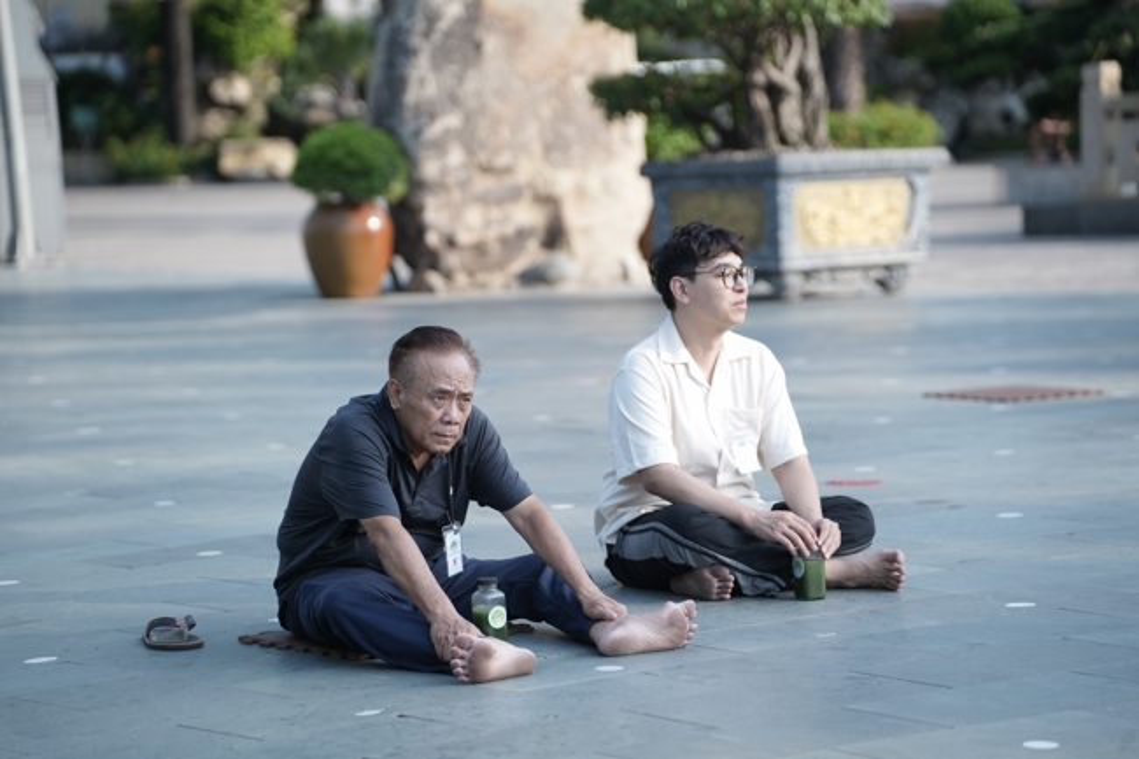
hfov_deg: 18.6
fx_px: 3479
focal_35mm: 110
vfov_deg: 12.4
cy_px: 380
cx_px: 570
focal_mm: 110
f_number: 2.8
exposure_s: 1/2000
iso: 500
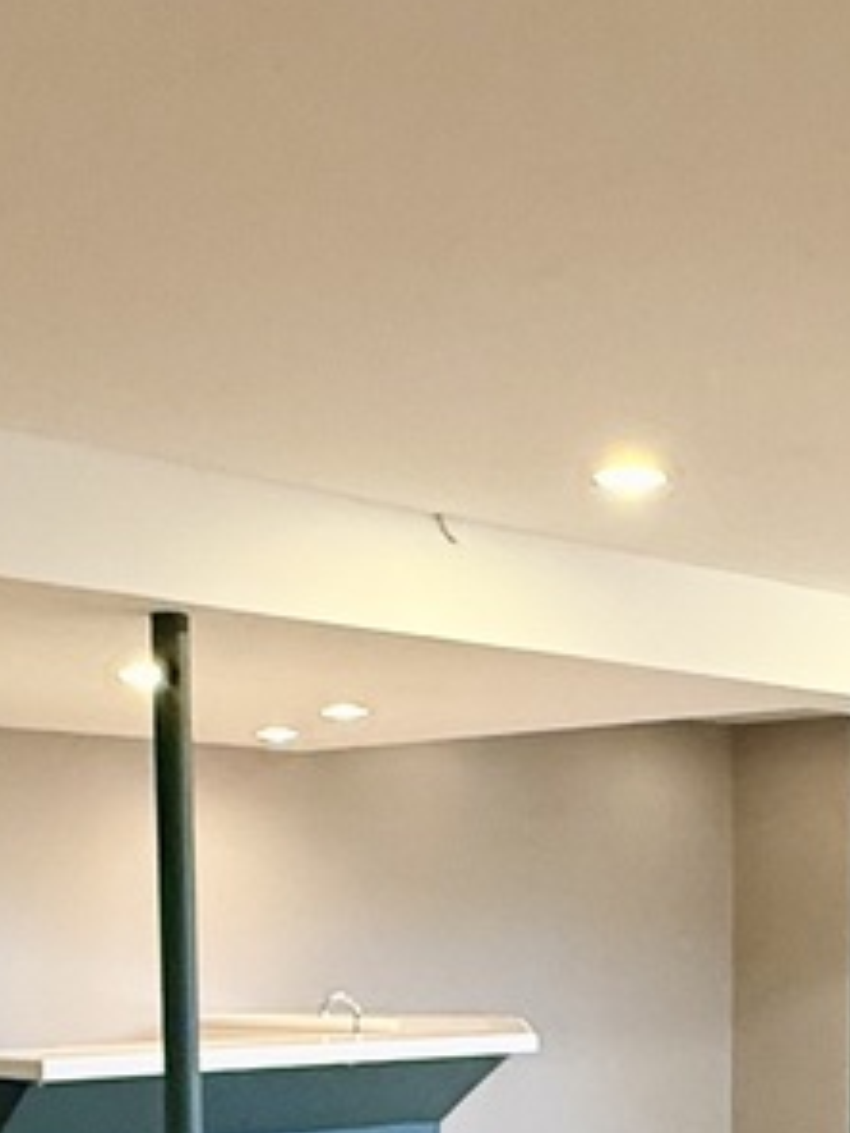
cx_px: 624
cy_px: 1190
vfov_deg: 26.7
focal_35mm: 68
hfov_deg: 21.5
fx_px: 2226
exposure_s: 1/60
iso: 320
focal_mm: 2.22
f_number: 2.2
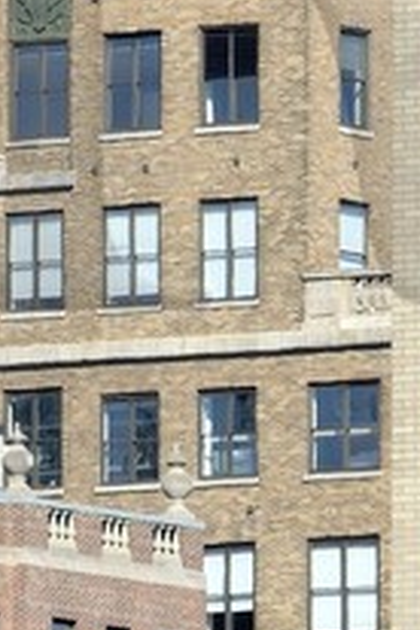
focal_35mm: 1429
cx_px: -52
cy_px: -61
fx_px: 25006
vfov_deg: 1.4
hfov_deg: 1.0
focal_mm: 185
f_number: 10
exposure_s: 1/320
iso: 200
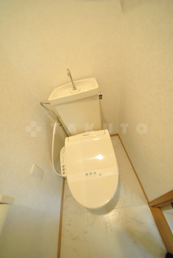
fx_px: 86
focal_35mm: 12
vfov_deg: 112.6
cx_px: 86
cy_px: 129
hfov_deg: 90.1
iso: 1600
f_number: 4.5
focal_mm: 8
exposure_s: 1/50
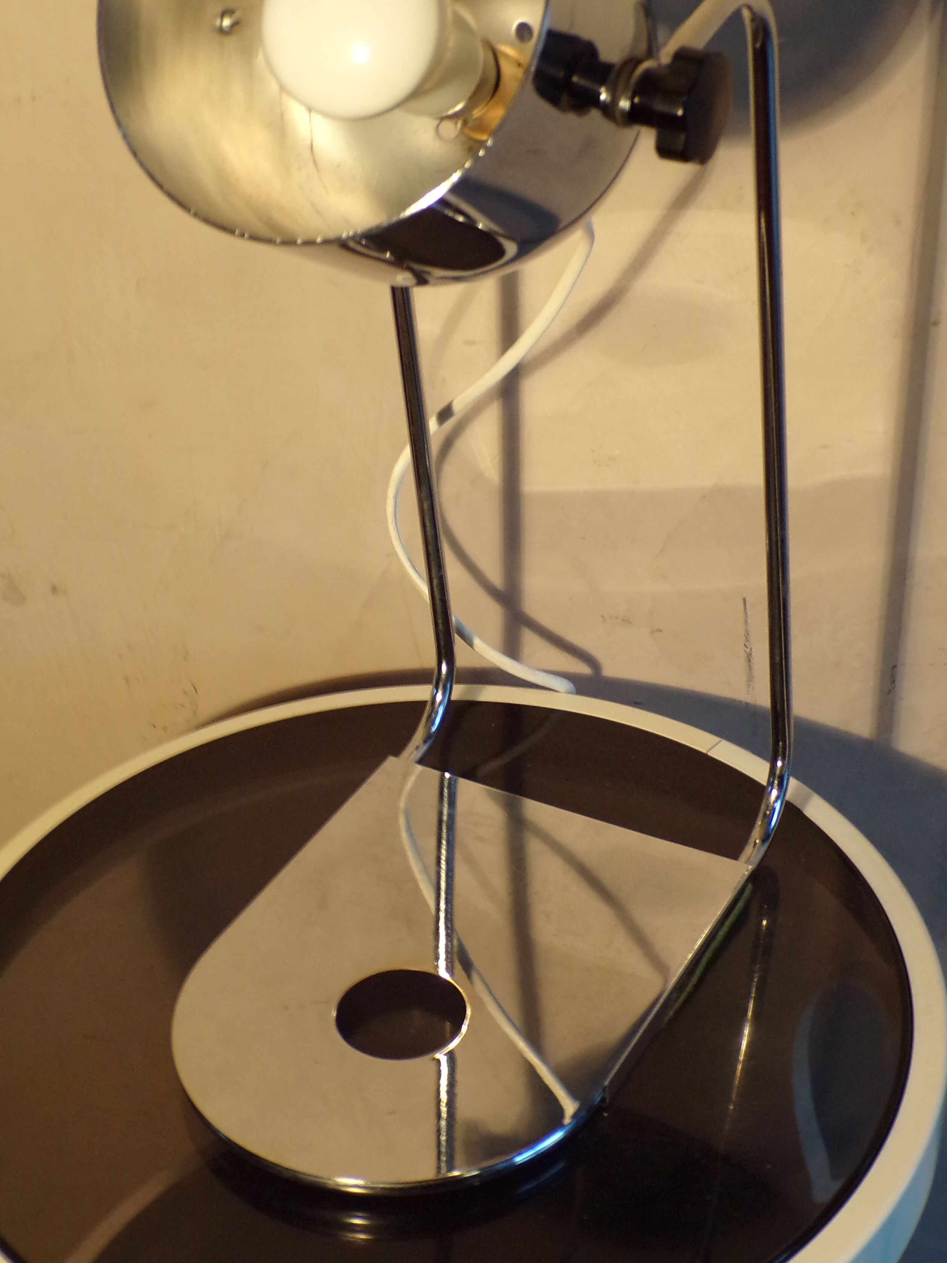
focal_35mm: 58
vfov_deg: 33.0
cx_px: 523
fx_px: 2115
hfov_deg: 25.2
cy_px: 423
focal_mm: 7.6
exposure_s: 1/18
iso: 200
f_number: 3.4
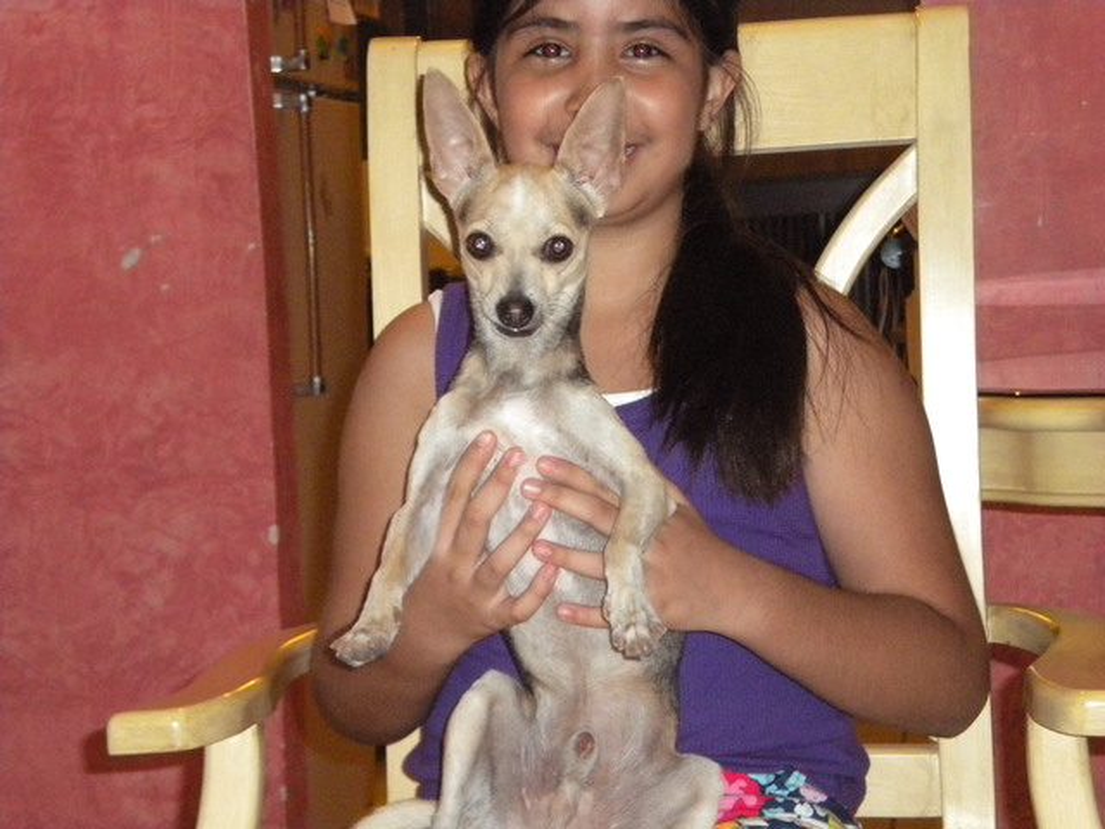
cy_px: 414
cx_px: 552
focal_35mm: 105
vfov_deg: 14.1
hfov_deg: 18.7
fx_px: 3352
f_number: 5.9
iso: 800
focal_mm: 18.9
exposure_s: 1/60
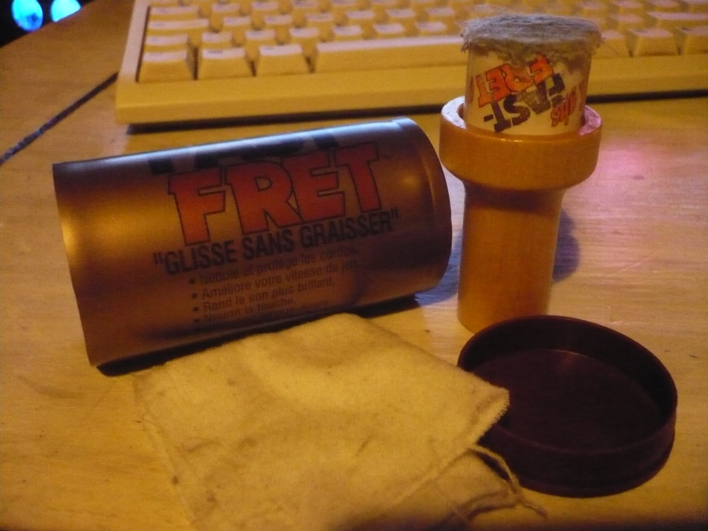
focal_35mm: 35
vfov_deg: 40.7
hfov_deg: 52.6
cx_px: 354
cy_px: 266
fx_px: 716
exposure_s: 1/15
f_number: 2.8
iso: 1250
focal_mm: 5.8
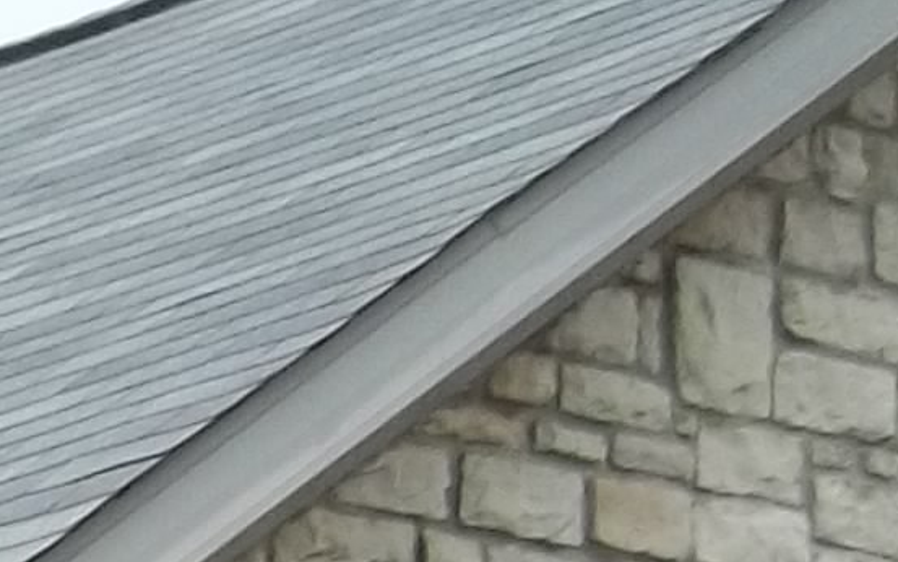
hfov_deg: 6.8
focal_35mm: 271
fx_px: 6634
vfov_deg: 4.5
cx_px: -2053
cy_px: 2112
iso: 64
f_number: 8
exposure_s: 1/160
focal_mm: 5.9
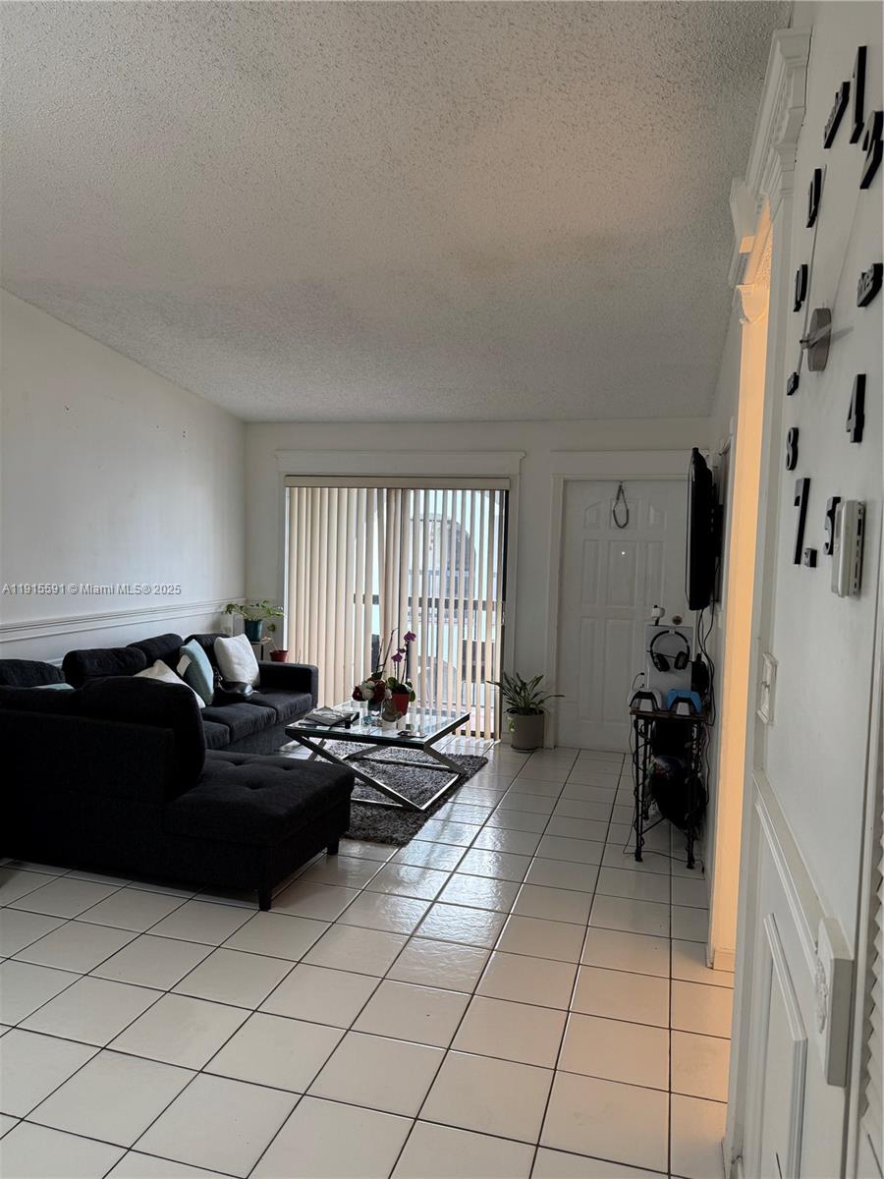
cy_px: 590
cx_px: 442
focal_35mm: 24
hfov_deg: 56.8
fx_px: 817
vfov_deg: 71.6
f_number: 1.78
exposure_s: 1/60
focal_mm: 6.76
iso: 125
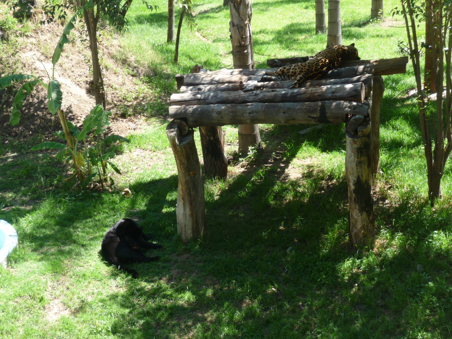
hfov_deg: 23.3
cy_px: 170
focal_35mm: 84
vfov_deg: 17.6
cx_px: 226
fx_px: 1097
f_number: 4.7
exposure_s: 1/100
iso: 100
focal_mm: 14.2
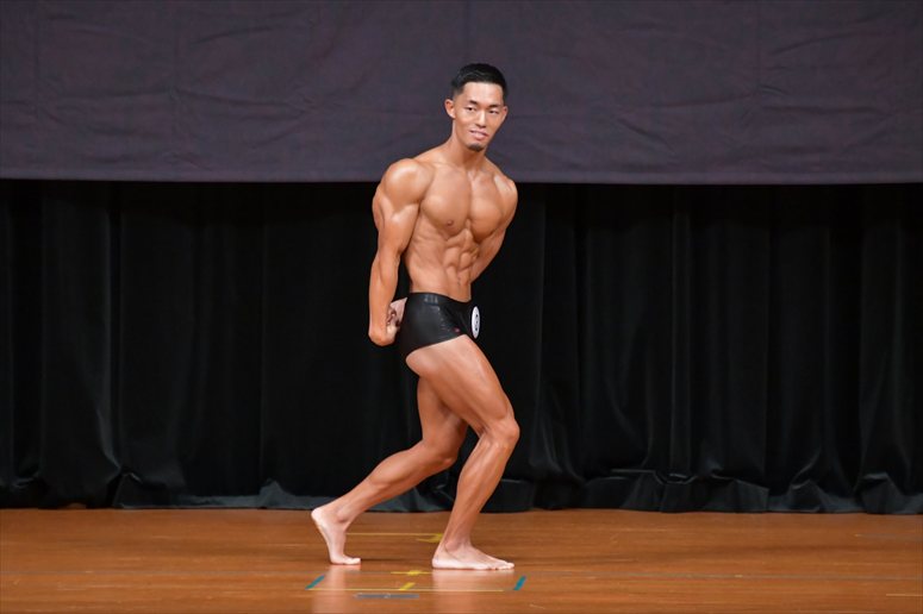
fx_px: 7688
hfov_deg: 6.9
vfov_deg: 4.6
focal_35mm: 300
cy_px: 307
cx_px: 462
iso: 5000
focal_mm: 200
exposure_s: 1/400
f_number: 5.6
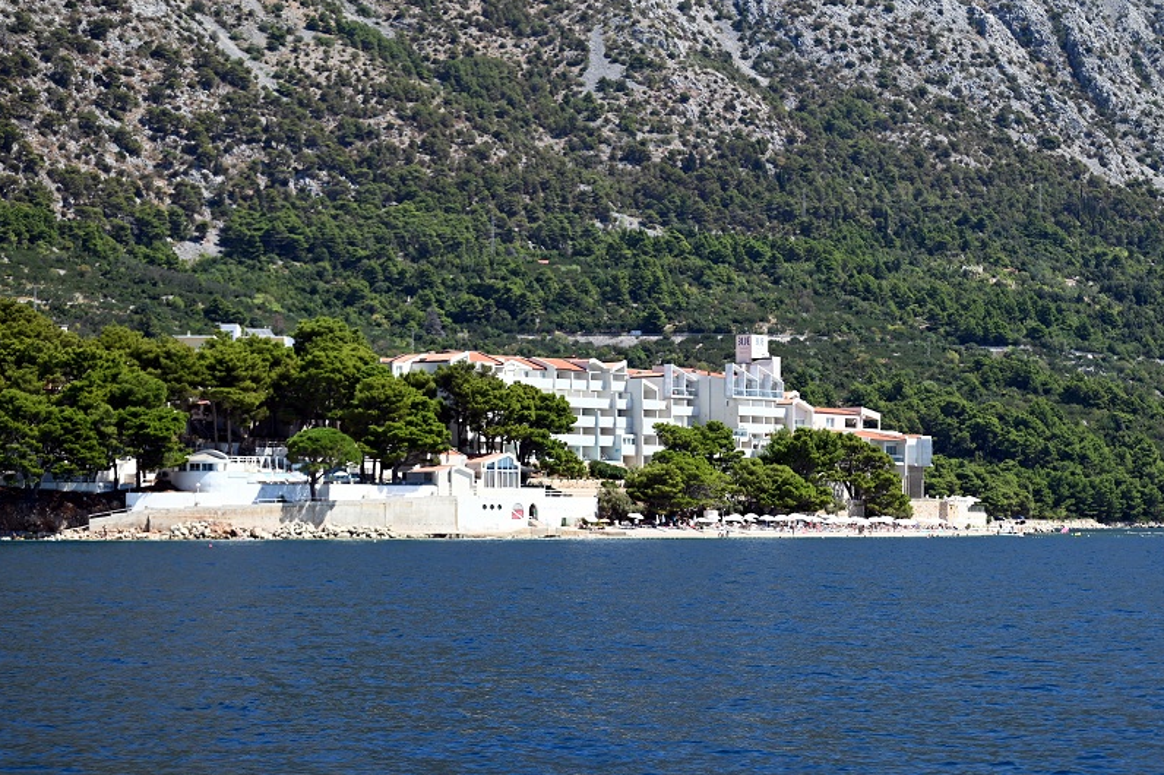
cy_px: 457
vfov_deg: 15.5
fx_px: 2844
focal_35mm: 88
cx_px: 668
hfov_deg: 23.1
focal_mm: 70
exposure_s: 1/640
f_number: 4.5
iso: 100
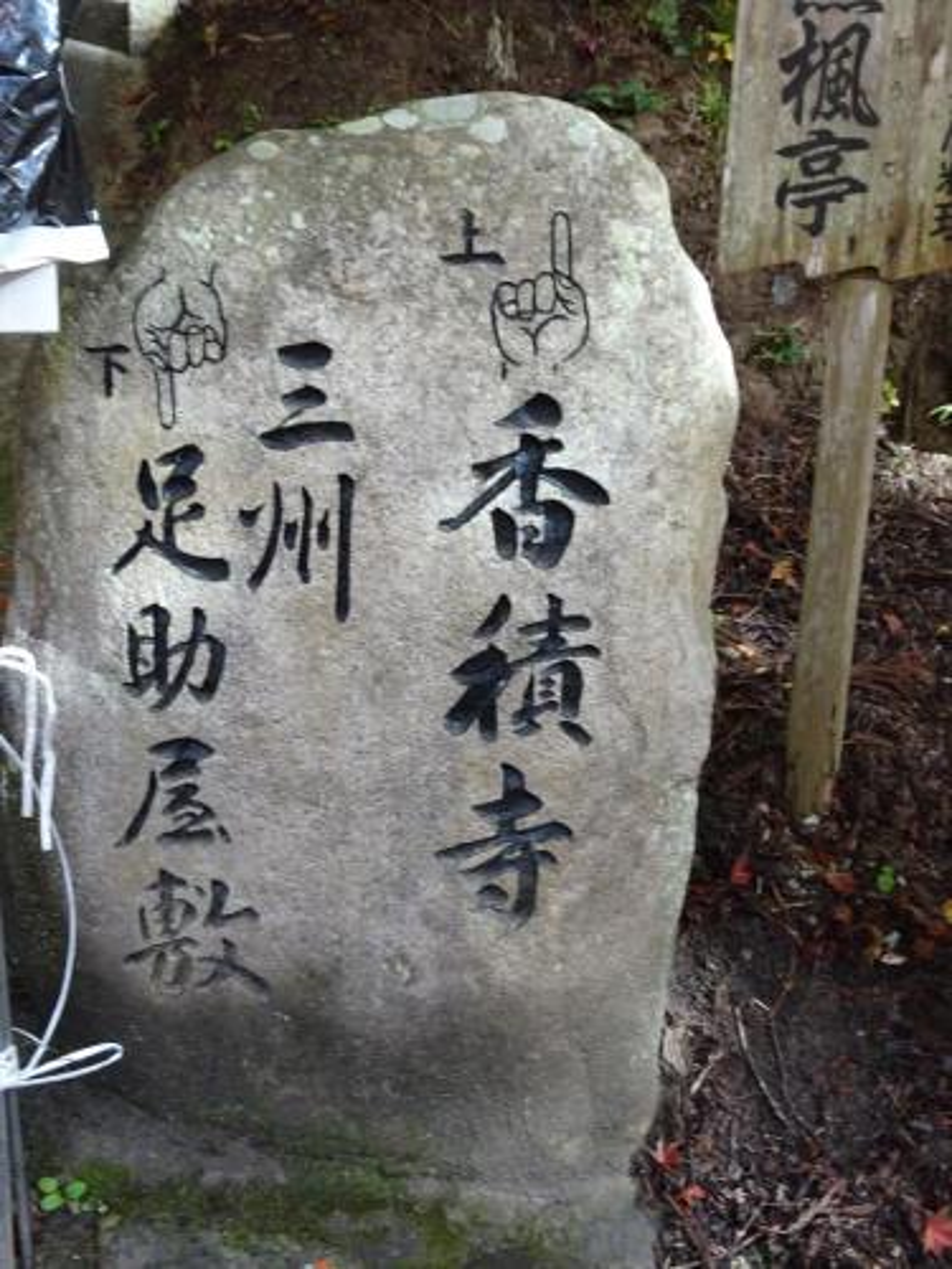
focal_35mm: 43
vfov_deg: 43.9
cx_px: 476
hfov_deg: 33.6
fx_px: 1577
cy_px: 634
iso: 250
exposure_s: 1/50
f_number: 4
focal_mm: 7.3
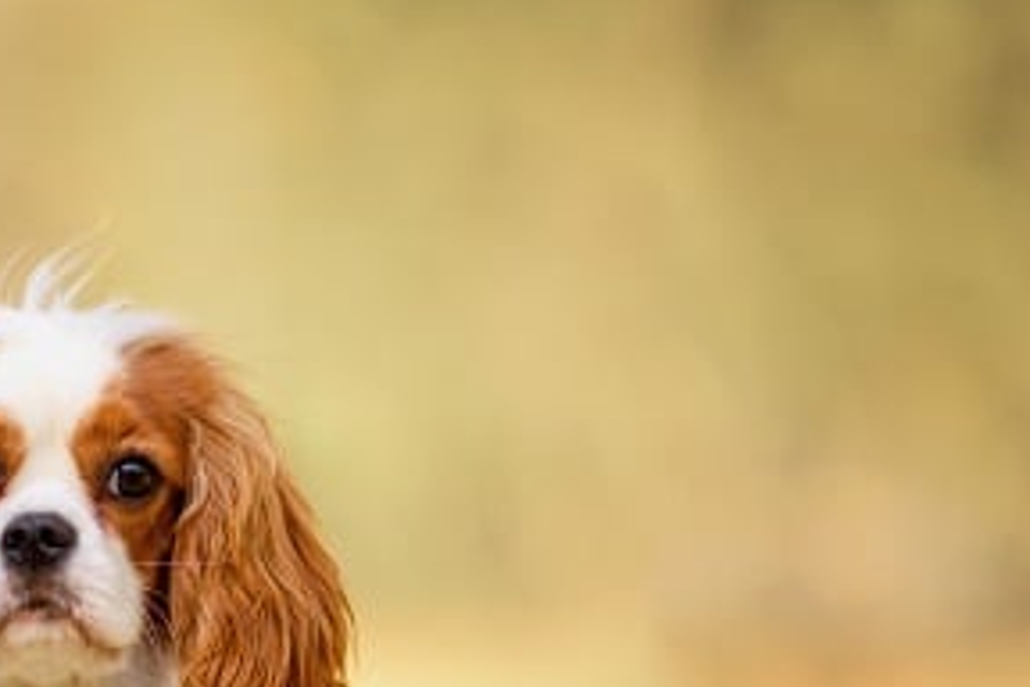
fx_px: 5064
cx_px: 50
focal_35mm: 177
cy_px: 676
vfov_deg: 7.7
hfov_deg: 11.5
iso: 200
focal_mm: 85
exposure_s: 1/4000
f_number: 1.8
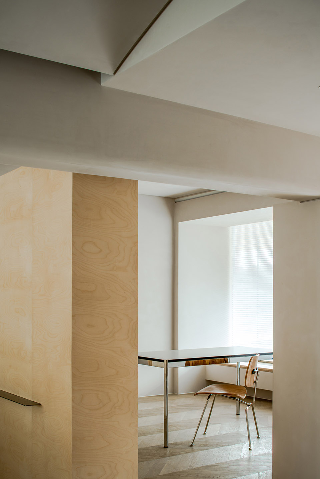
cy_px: 240
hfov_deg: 29.9
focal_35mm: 45
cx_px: 160
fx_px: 600
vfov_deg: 43.6
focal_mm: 45
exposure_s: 1/2
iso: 100
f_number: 14
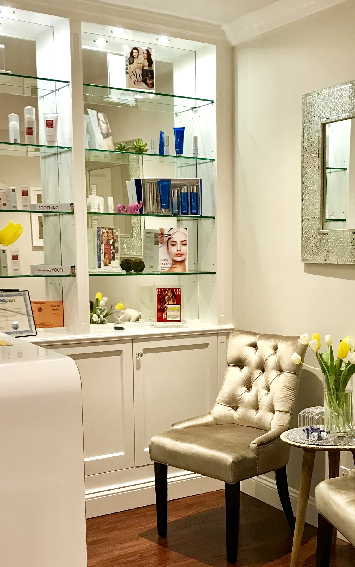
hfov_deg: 26.6
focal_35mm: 48
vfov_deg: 41.5
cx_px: 259
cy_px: 358
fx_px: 743
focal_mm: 3.99
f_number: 1.8
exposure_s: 1/17
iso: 40
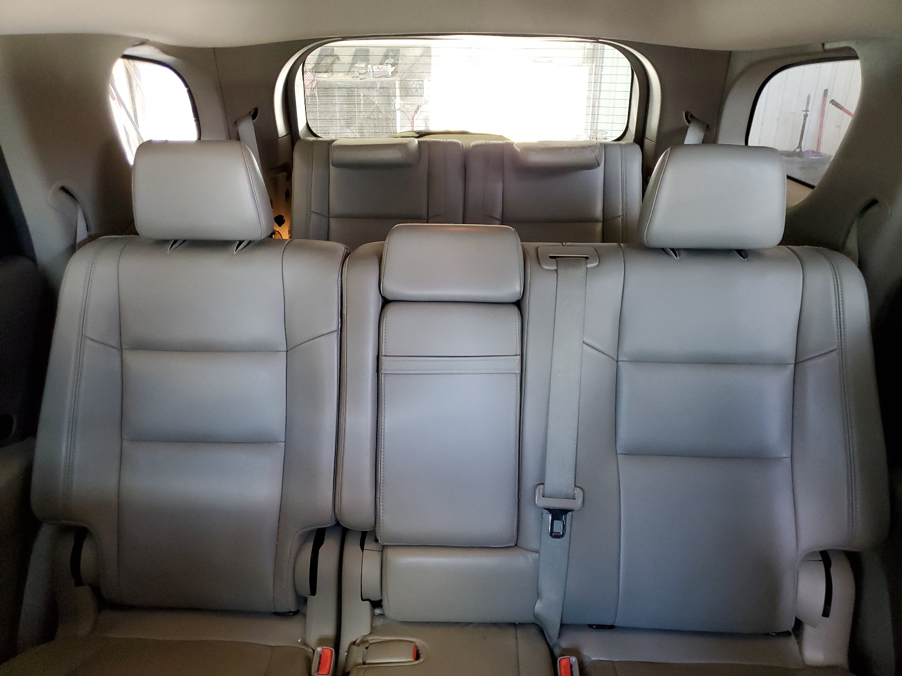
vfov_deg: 53.1
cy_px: 338
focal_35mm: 26
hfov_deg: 67.3
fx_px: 677
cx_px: 451
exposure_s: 1/60.2
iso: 330
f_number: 1.5
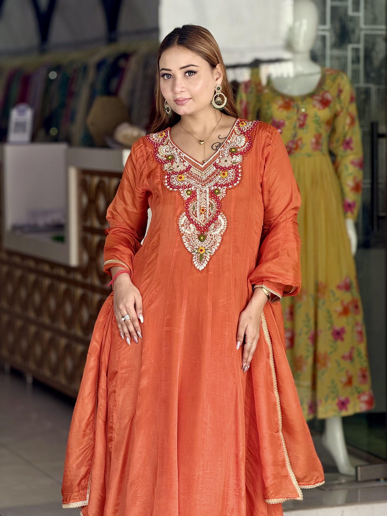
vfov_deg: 16.4
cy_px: 258
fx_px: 1789
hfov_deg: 12.3
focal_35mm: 120
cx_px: 194
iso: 50
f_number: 2.8
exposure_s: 1/124
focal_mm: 15.66
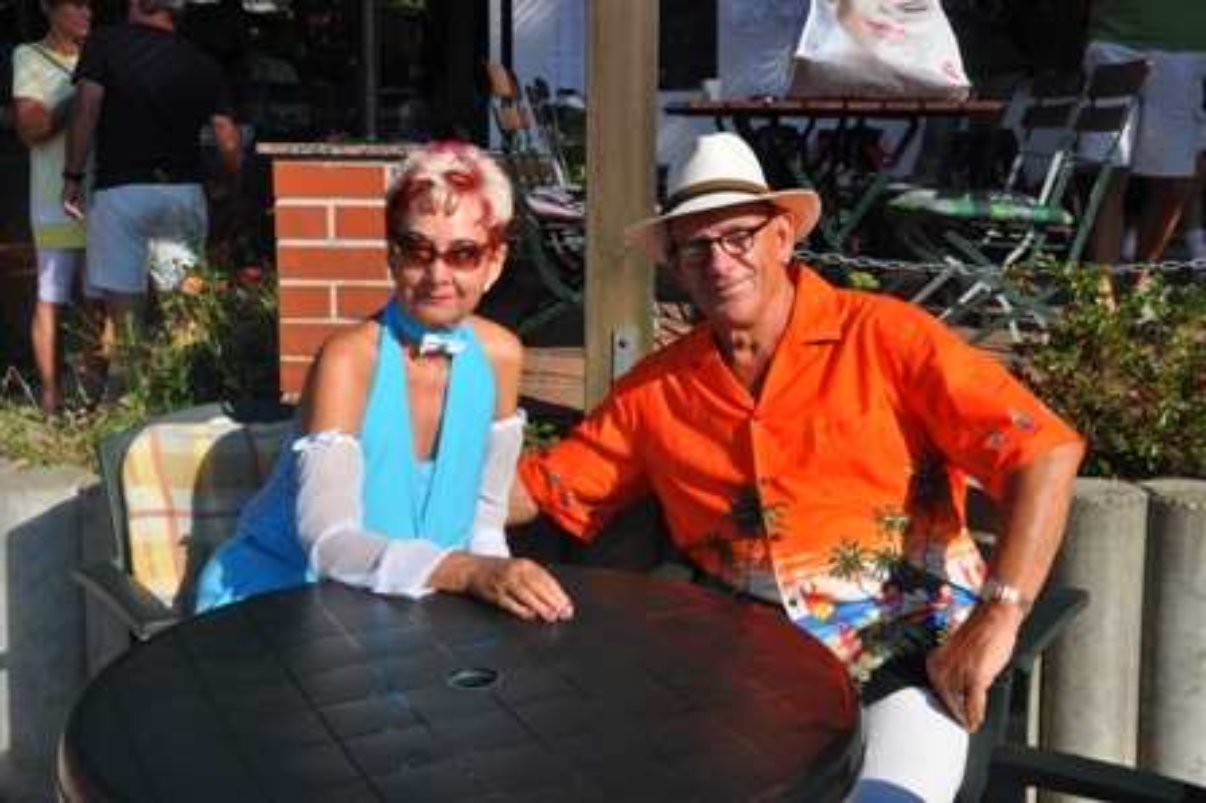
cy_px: 402
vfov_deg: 29.8
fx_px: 1506
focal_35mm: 45
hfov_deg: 43.6
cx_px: 603
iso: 400
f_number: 7.1
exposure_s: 1/2000
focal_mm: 30
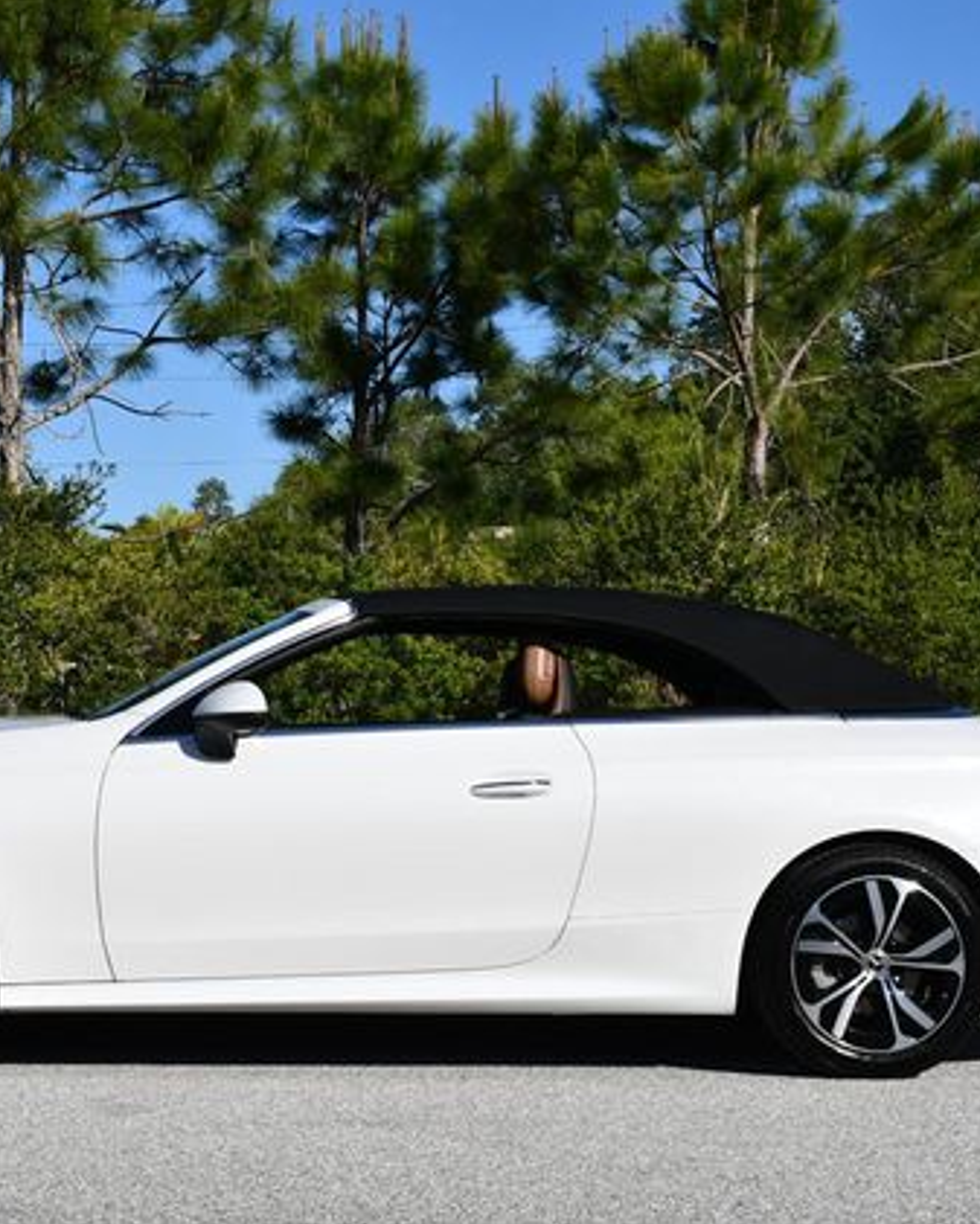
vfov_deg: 23.8
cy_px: 608
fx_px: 2899
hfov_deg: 19.2
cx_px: 390
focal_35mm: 80
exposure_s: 1/320
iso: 100
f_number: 9
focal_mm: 28
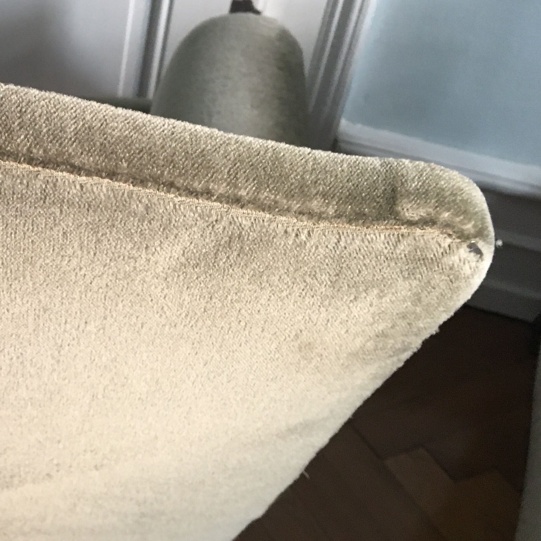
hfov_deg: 28.4
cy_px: 290
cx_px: -15
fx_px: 990
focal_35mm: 56
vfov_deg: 30.5
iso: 125
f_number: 2.2
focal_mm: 4.15
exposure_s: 1/30
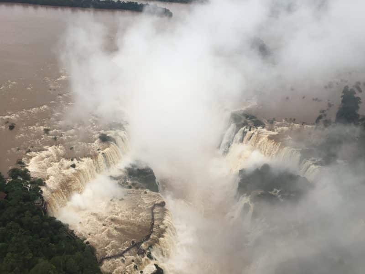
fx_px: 306
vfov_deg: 48.2
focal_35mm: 29
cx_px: 182
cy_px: 137
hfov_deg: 61.7
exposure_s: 1/1637
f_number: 2.2
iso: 25
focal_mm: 4.15
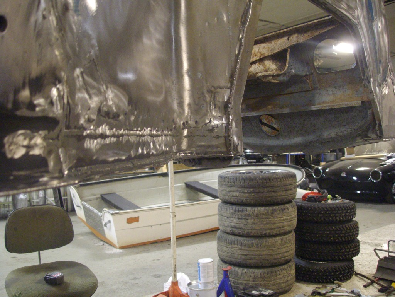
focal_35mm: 36
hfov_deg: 51.4
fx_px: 411
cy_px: 148
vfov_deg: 39.7
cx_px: 198
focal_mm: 6
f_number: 2.7
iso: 320
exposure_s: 1/13
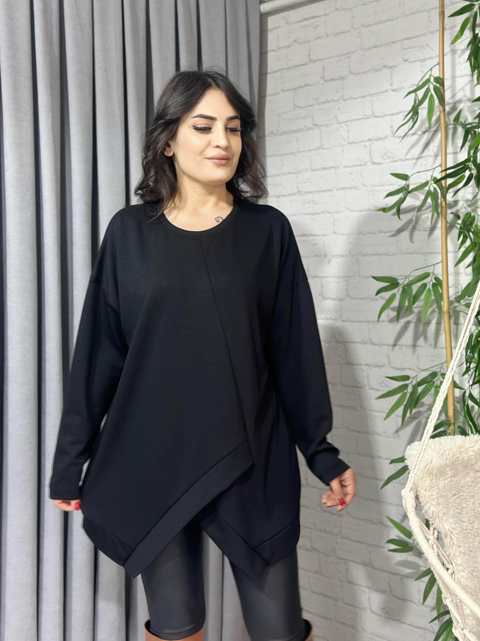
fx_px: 887
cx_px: 240
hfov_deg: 30.3
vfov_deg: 39.7
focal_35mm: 48
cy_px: 320
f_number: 1.78
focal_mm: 6.86
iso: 64
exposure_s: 1/50
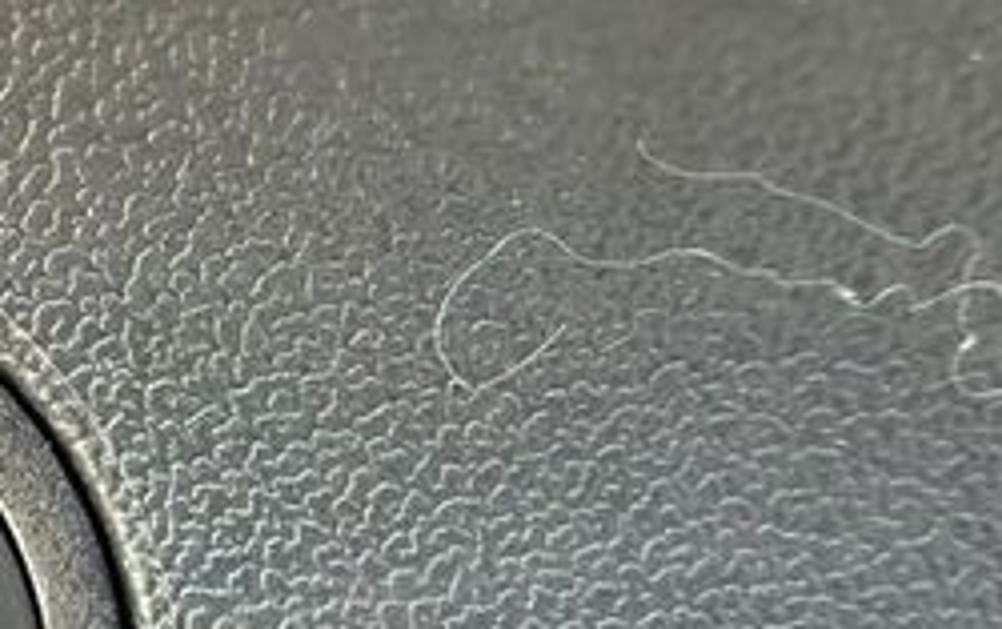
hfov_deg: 27.6
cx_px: -200
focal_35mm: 65
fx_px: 1777
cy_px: 573
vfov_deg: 19.7
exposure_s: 1/99
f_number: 2.2
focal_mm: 2.22
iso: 100
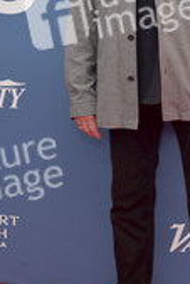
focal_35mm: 71
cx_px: 161
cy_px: 94
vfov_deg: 28.2
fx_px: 561
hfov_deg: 19.0
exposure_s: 1/250
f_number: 7.1
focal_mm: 30
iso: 250
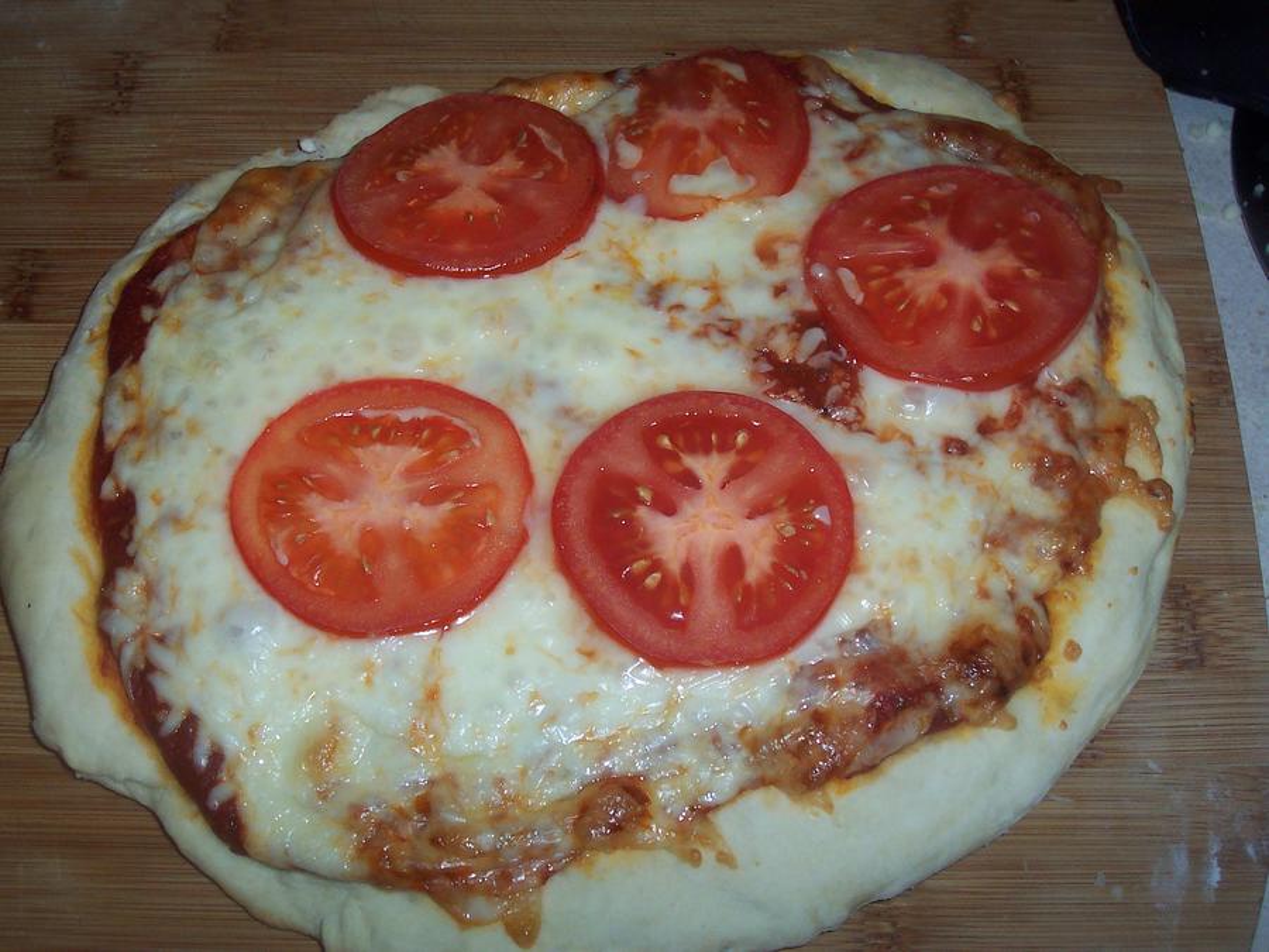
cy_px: 476
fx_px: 1686
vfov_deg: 31.5
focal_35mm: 46
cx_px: 634
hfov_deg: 41.2
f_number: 3
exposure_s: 1/60
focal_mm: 7
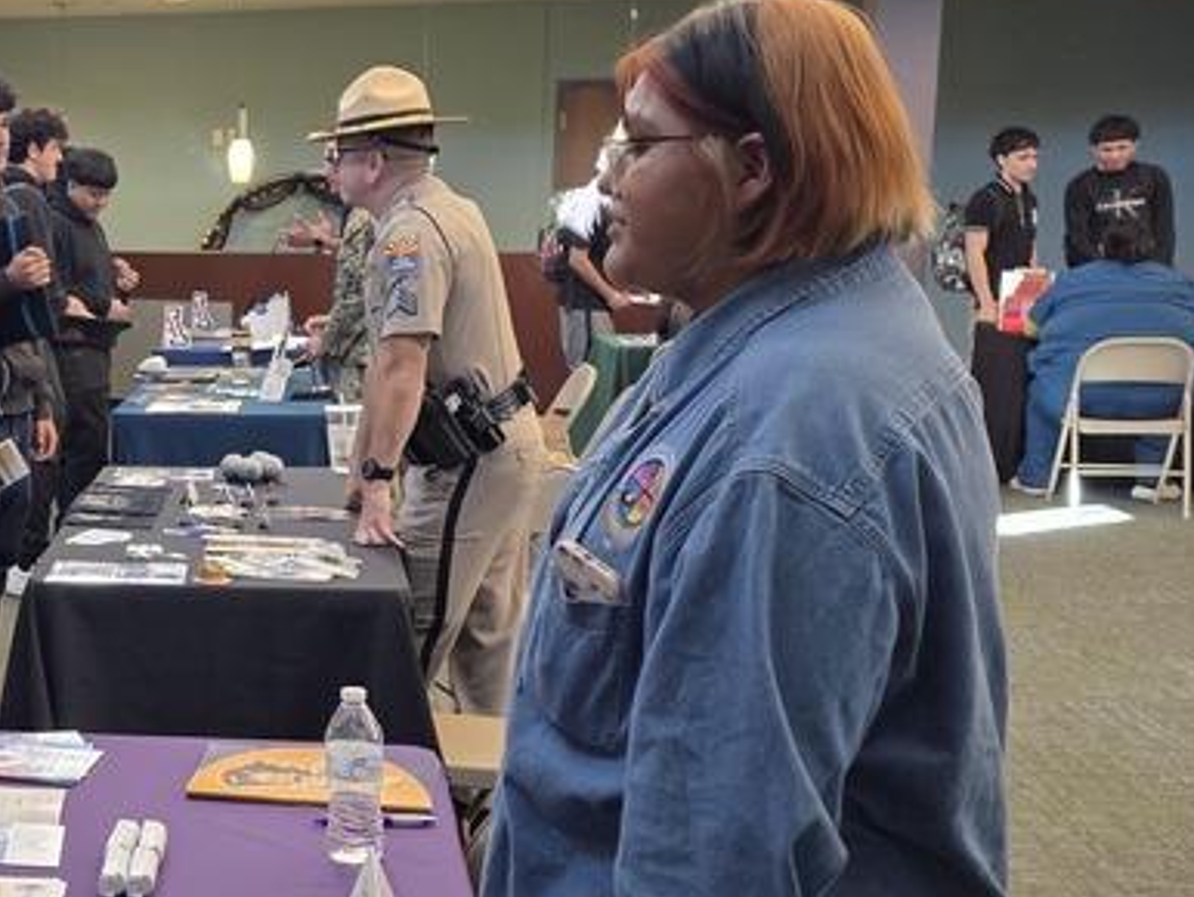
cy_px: 504
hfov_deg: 28.5
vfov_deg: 24.0
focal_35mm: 61
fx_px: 2105
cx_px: -152
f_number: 1.7
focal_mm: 6.25
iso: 320
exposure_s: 1/120
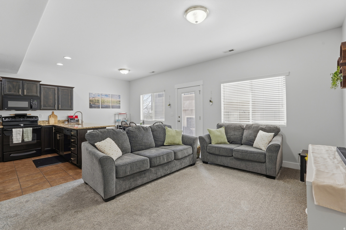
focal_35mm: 16
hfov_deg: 96.7
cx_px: 173
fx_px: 154
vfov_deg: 73.7
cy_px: 115
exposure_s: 1/800
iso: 250
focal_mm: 16
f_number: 9
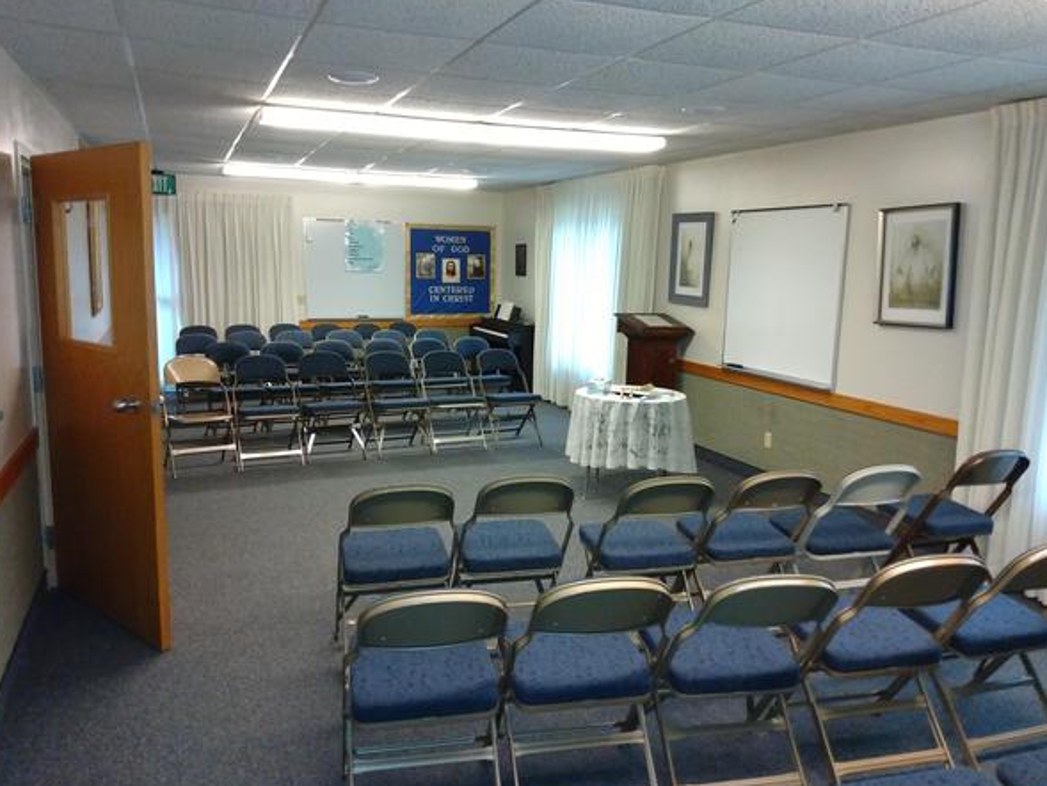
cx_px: 525
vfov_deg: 63.5
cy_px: 393
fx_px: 635
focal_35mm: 21
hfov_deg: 79.0
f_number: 2
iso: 803
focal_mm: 3.54
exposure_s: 1/20
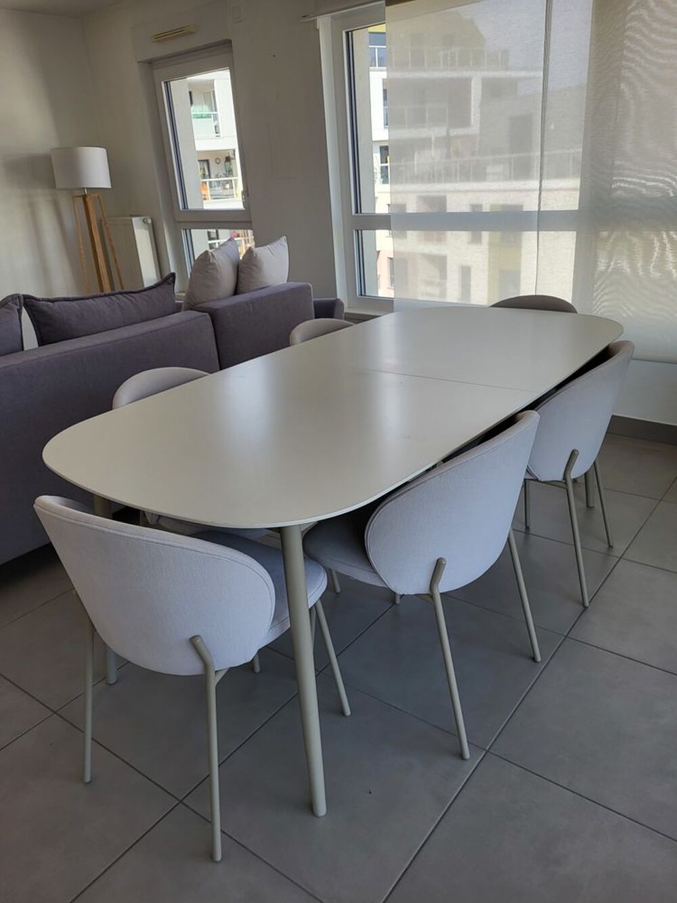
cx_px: 338
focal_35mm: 26
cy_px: 452
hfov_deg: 53.1
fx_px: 678
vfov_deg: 67.3
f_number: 1.8
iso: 40
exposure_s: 1/291
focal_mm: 5.4
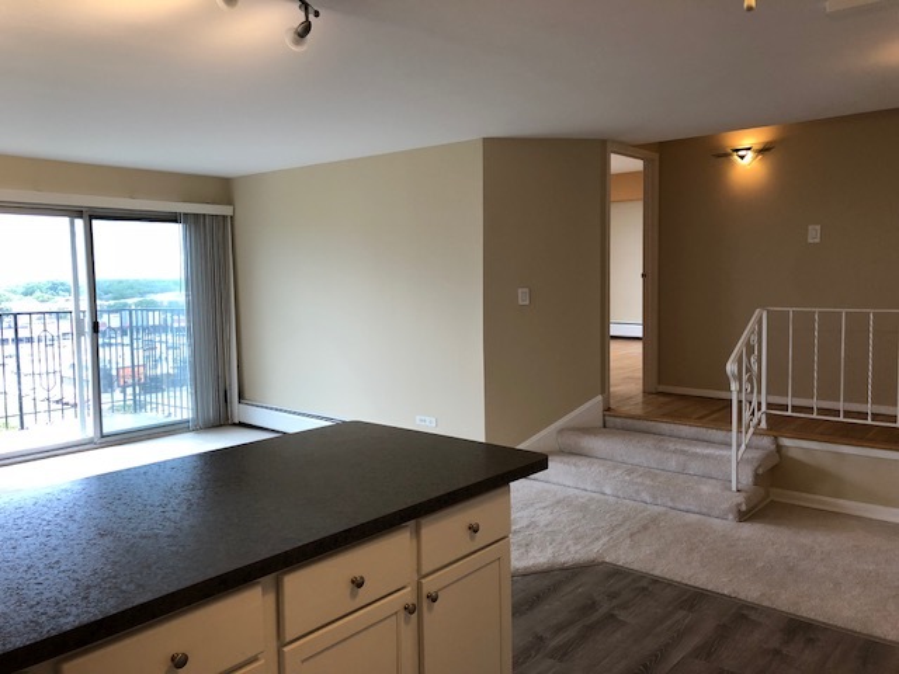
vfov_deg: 49.7
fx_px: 727
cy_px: 337
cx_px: 450
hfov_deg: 63.4
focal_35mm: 28
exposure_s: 1/40
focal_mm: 4
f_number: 1.8
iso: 25
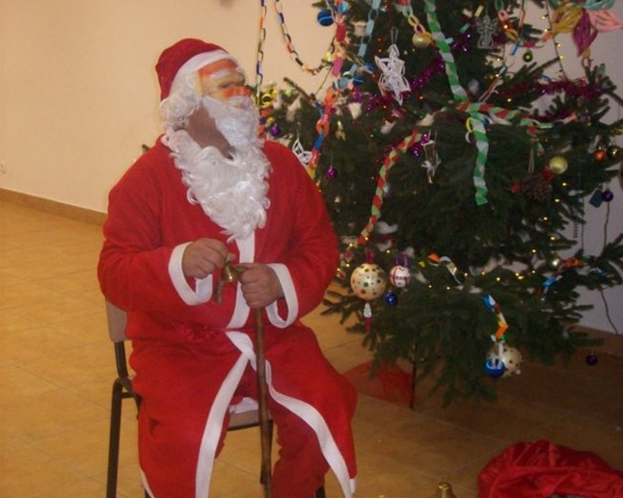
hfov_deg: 32.0
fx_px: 1088
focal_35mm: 59
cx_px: 312
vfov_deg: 25.8
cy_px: 196
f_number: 3
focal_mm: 7.6
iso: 200
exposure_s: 1/73.6
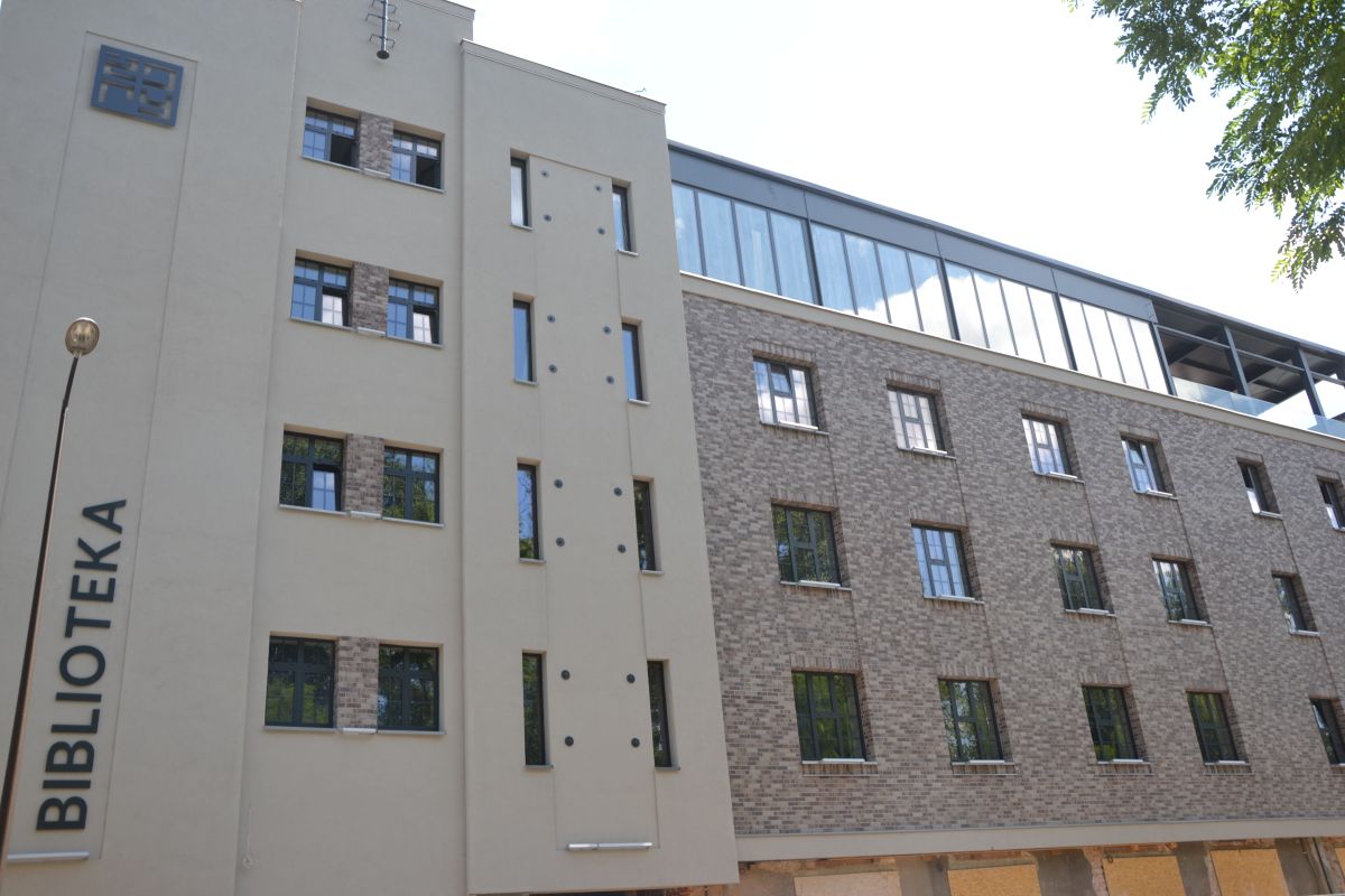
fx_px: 1177
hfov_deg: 59.5
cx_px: 672
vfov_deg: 41.7
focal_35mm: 32
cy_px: 448
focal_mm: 21
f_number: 5.6
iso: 100
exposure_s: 1/200
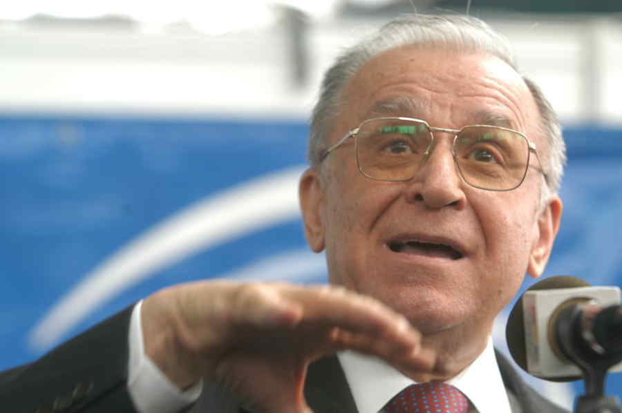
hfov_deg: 11.4
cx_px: 311
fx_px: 3107
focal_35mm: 180
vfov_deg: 7.6
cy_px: 206
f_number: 3.5
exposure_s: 1/125
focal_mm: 120
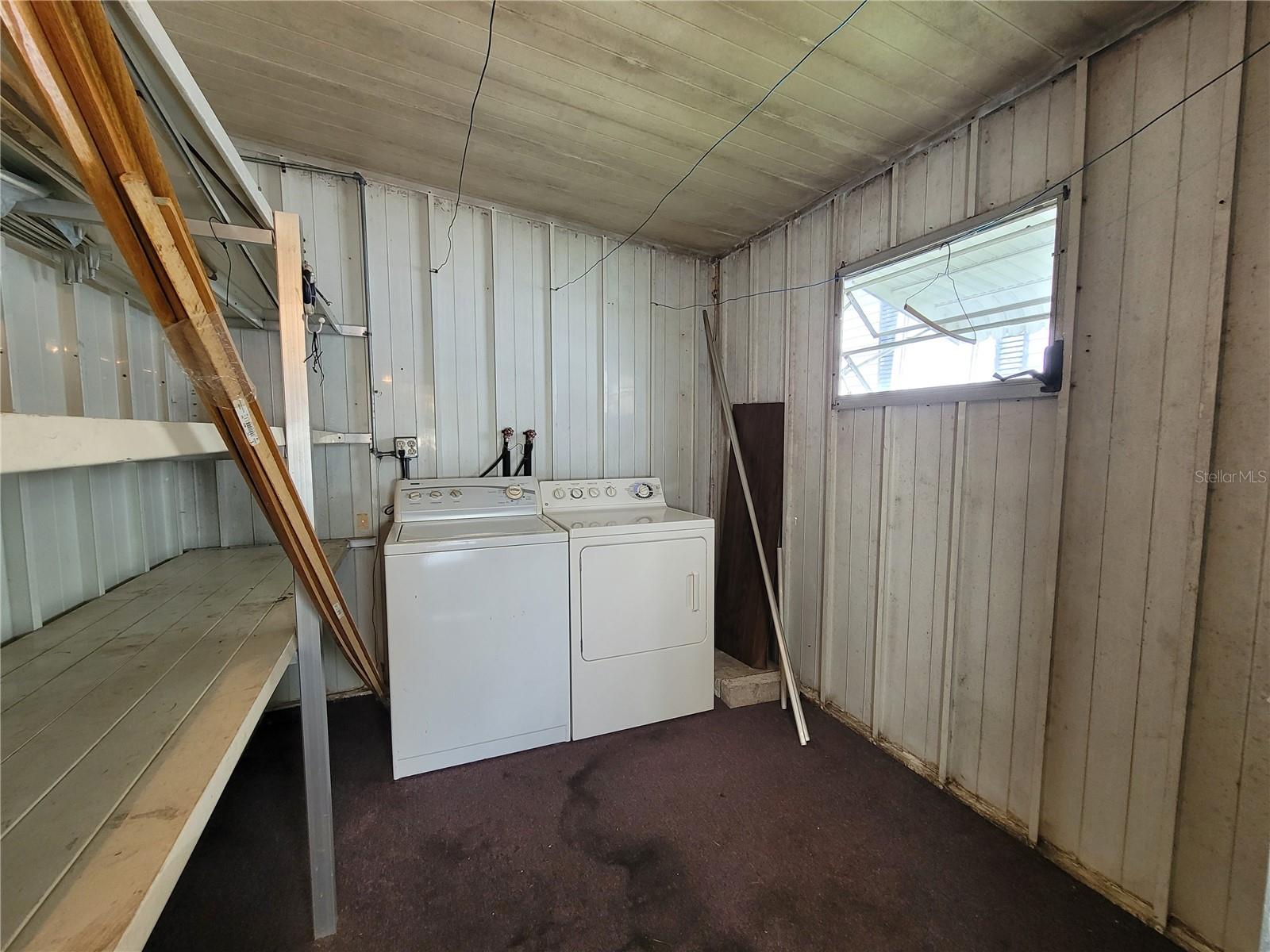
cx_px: 635
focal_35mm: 13
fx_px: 477
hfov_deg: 106.2
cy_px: 476
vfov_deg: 89.9
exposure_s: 1/60
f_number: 2.2
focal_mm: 2.2
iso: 125
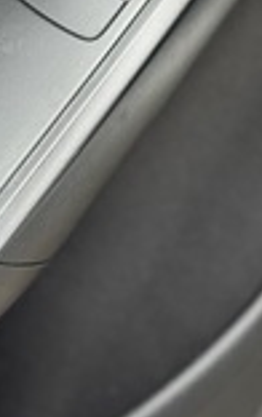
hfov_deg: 8.4
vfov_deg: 12.9
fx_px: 1764
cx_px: 290
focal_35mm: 155
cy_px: -163
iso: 64
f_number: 1.78
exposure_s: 1/207
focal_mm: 6.76
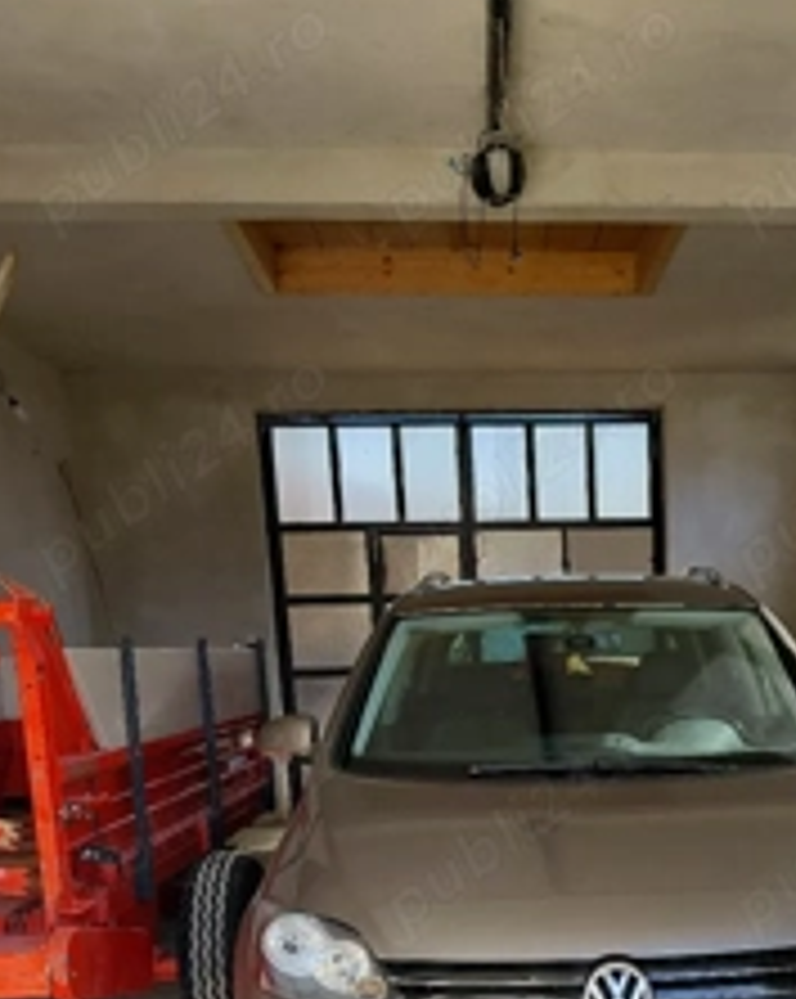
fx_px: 1298
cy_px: 873
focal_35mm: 44
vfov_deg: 39.4
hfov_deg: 33.2
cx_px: 621
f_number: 1.8
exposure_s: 1/250
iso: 50
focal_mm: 4.69
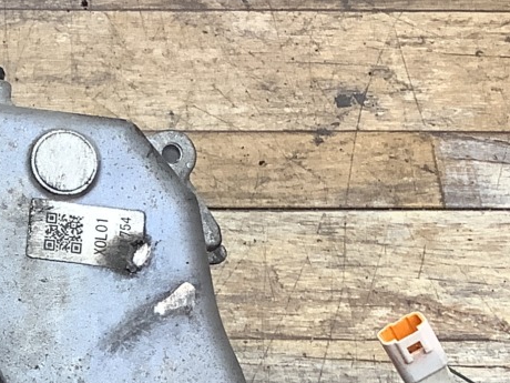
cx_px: -114
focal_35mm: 111
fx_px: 1635
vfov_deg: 13.3
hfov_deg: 16.9
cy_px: 321
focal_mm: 3.3
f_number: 2.4
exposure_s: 1/50
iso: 100
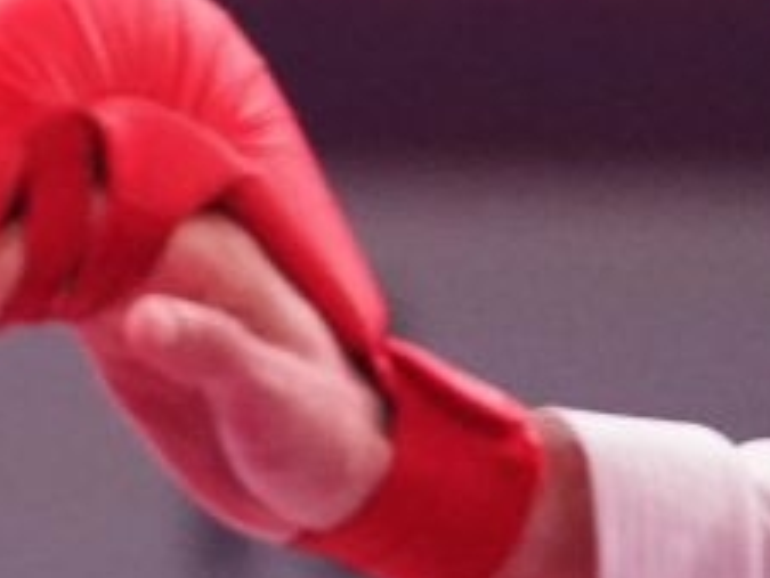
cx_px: -1687
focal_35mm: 1537
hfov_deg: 1.3
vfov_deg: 1.0
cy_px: 79
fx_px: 34207
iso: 5000
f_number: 2.8
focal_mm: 200
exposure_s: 1/1000
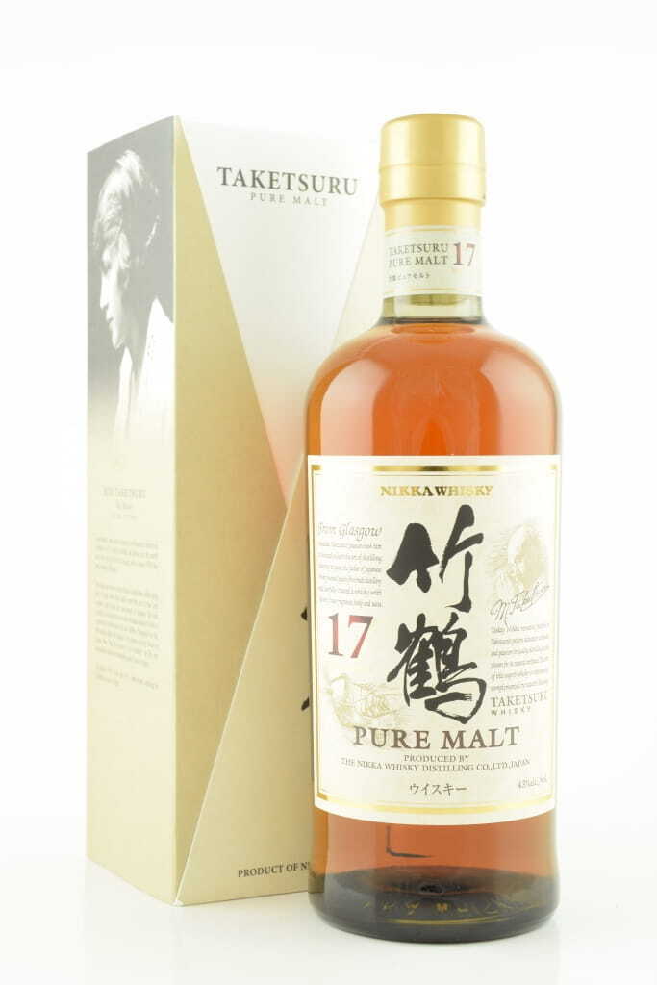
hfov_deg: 22.6
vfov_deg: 33.4
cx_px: 328
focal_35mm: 60
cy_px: 492
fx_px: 1642
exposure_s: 1/10
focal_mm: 40
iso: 100
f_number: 8
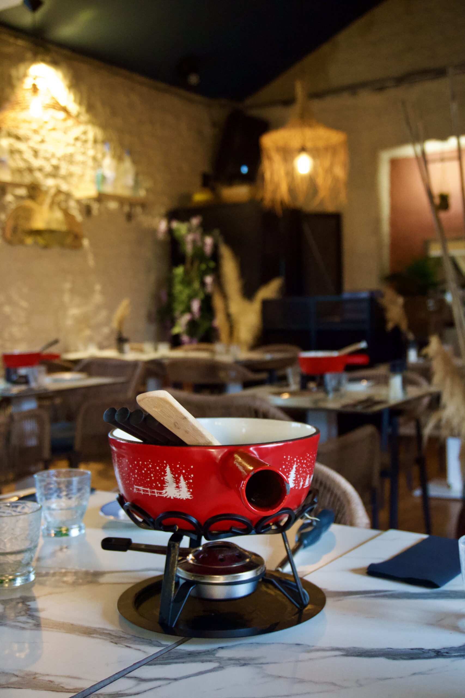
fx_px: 814
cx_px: 232
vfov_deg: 46.4
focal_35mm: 42
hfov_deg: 31.9
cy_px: 349
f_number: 4.5
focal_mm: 28
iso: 5000
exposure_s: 1/160
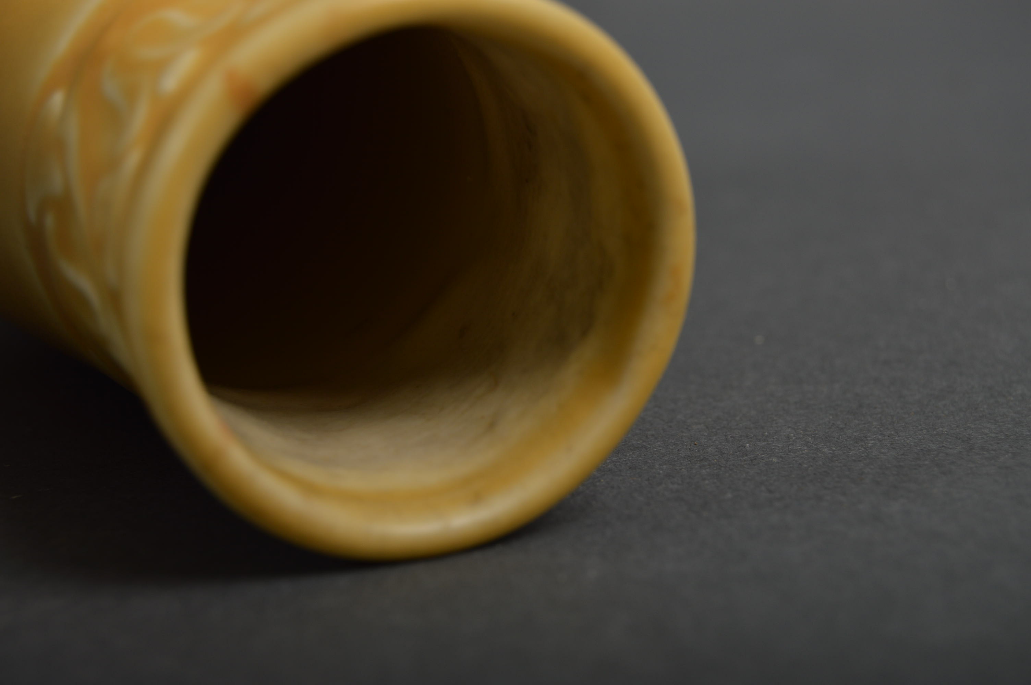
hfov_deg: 24.6
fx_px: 2361
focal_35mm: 82
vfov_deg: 16.5
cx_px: 516
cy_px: 342
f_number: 9
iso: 100
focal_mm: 55
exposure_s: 1/160
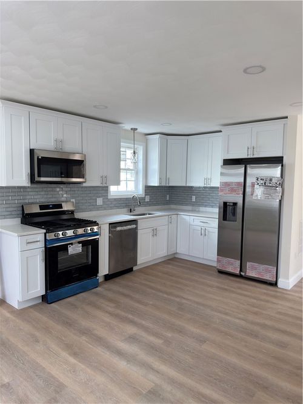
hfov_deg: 56.8
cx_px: 152
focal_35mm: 24
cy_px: 202
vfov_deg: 71.6
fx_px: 280
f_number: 1.78
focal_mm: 6.76
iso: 80
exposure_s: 1/120
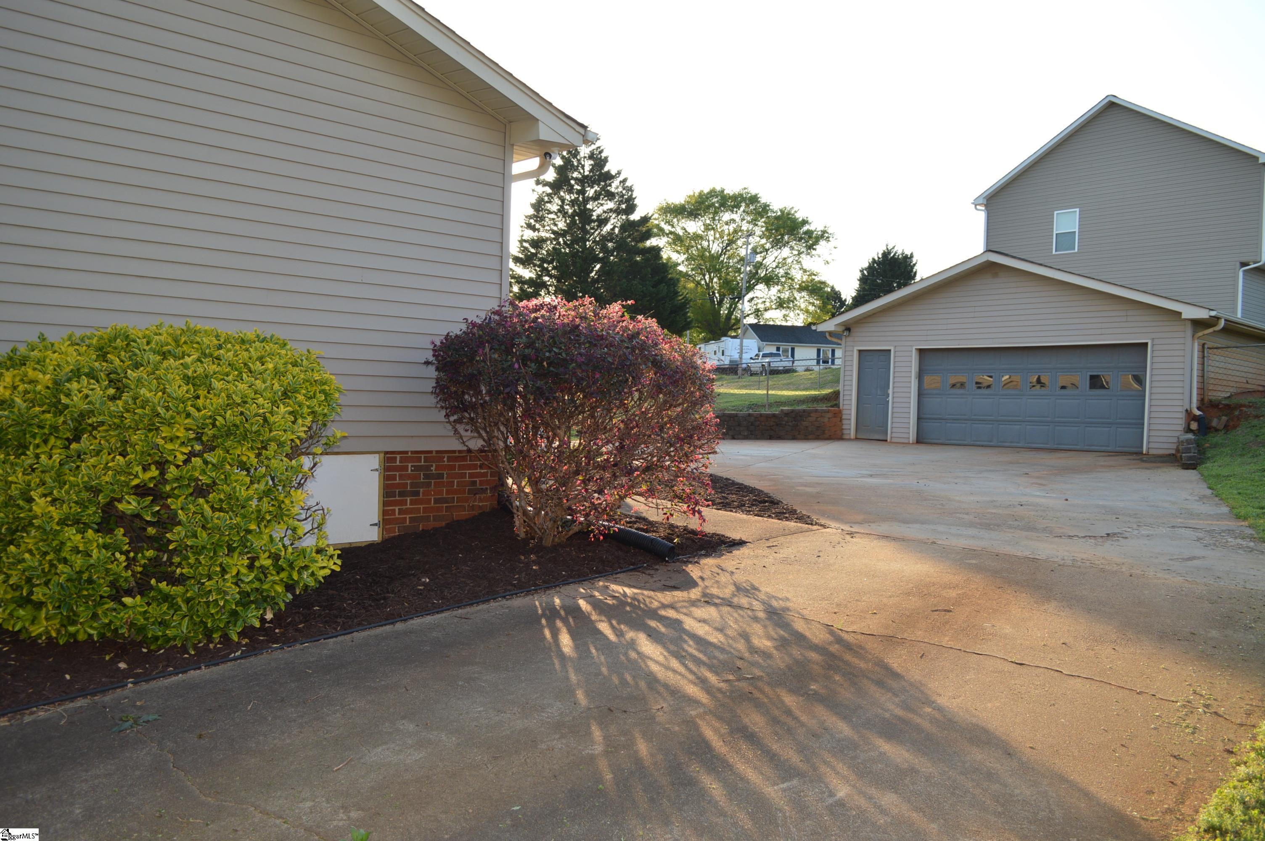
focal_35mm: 27
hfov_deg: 67.4
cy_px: 420
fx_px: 948
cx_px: 632
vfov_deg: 47.8
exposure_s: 1/200
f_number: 4
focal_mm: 18
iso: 100
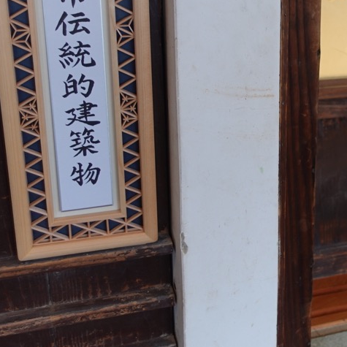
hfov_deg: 29.8
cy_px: 73
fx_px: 624
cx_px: 311
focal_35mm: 55
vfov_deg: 30.4
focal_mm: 9.4
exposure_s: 1/30
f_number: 2.2
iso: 125
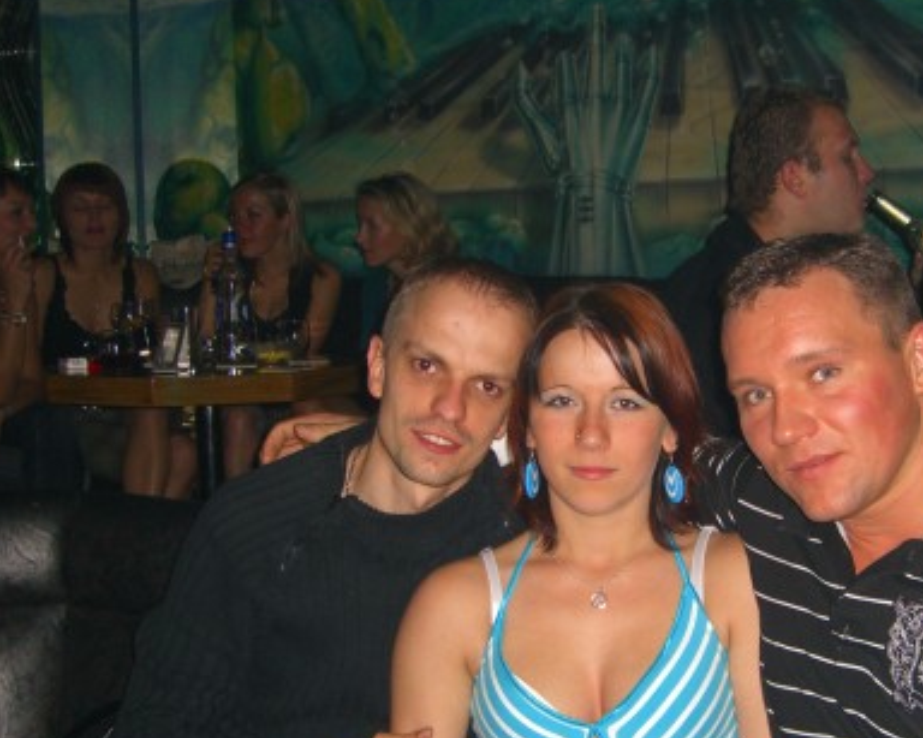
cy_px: 466
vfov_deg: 26.1
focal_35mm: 58
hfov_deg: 32.1
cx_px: 642
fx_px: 1584
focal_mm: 7.9
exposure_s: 1/60
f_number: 2.8
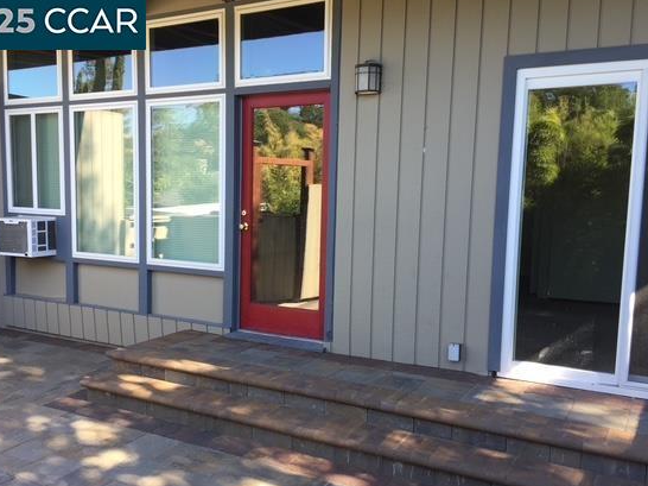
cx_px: 288
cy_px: 276
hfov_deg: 53.9
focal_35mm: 34
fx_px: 636
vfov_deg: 41.7
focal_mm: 4.15
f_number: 2.2
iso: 32
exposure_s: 1/162
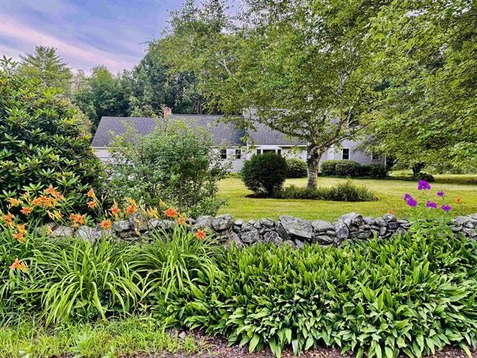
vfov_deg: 56.8
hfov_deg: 71.6
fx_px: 331
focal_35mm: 24
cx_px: 238
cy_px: 179
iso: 160
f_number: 1.78
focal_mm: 6.76
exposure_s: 1/232
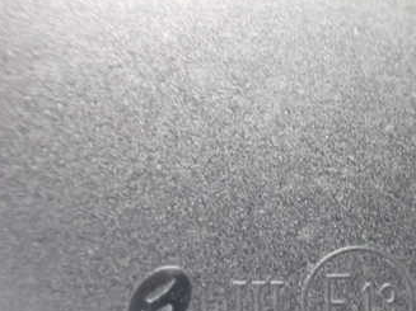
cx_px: 370
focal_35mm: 55
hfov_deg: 33.2
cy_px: 228
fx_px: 661
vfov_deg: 26.2
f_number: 2.3
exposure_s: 1/30
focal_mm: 5.4
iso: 1600
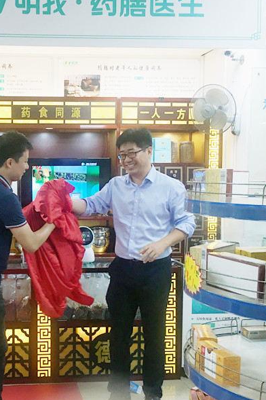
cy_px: 200
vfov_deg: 47.4
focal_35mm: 41
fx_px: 455
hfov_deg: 31.1
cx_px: 26
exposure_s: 1/33
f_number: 2.2
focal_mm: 4.15
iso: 50
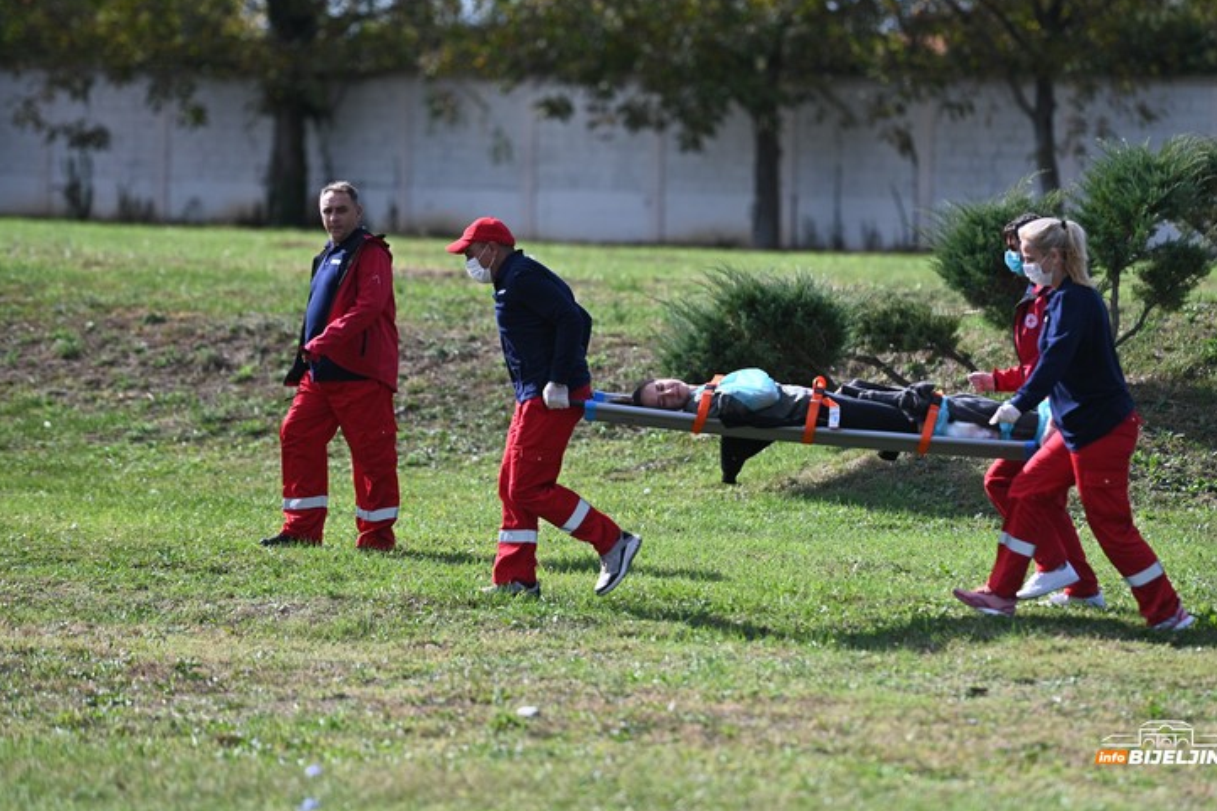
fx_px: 7300
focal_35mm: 216
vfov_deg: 6.4
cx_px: 634
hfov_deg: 9.5
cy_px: 384
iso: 320
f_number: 2.8
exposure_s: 1/8000
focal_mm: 195
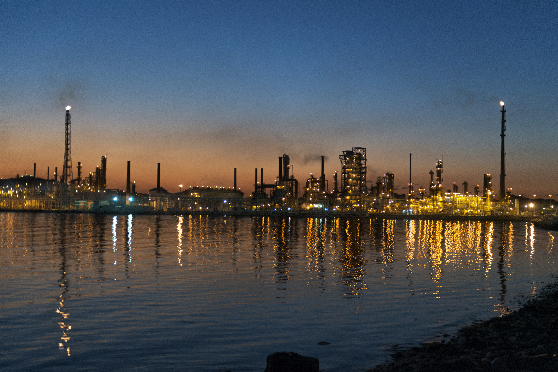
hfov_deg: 36.2
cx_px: 279
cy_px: 186
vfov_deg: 24.6
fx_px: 853
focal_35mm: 55
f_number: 2.8
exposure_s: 1/100
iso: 800
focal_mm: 55
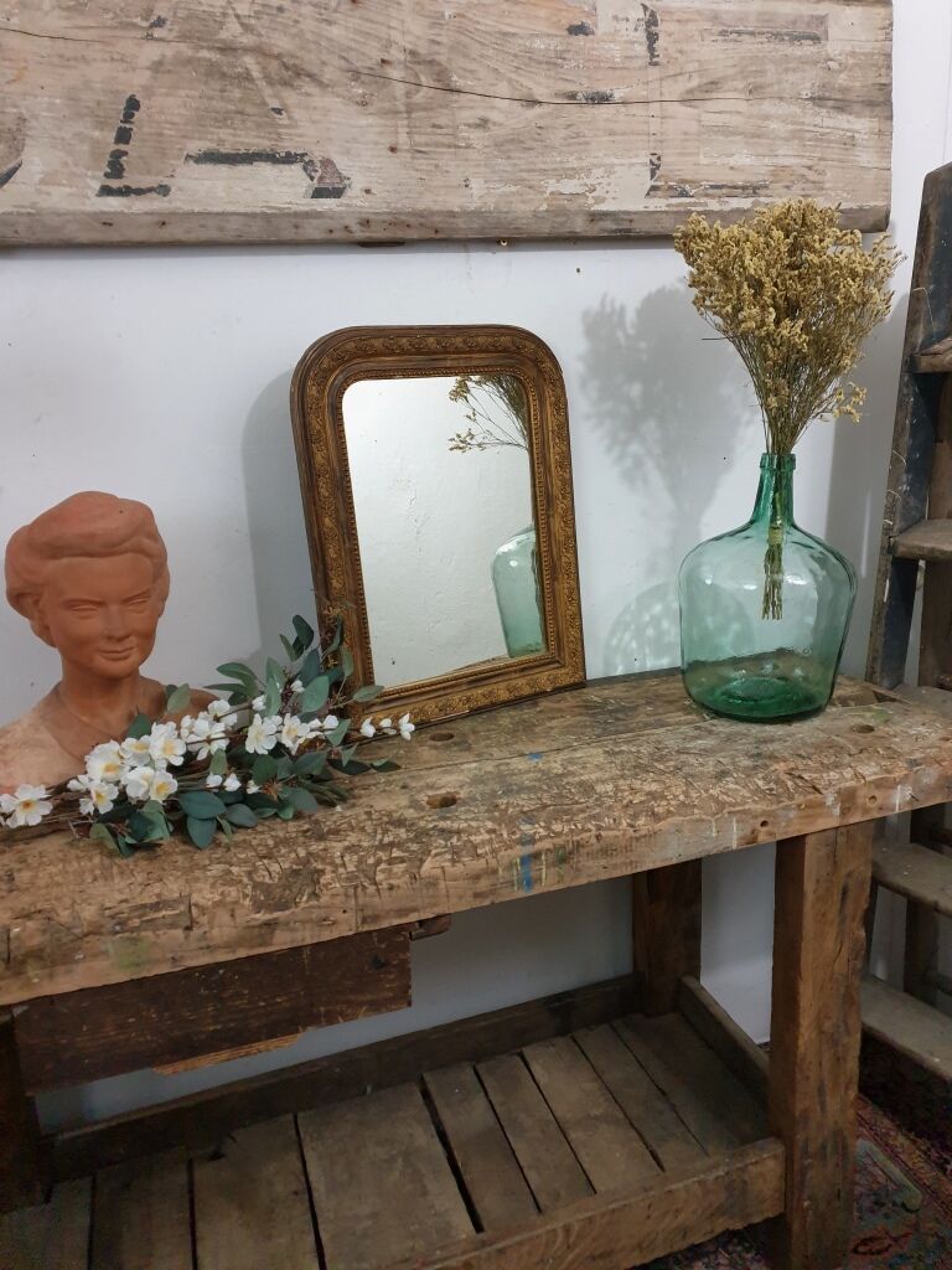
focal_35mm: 26
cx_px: 476
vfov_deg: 67.3
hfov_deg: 53.1
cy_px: 635
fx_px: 953
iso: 400
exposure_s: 1/50
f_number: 1.5
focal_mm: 4.3
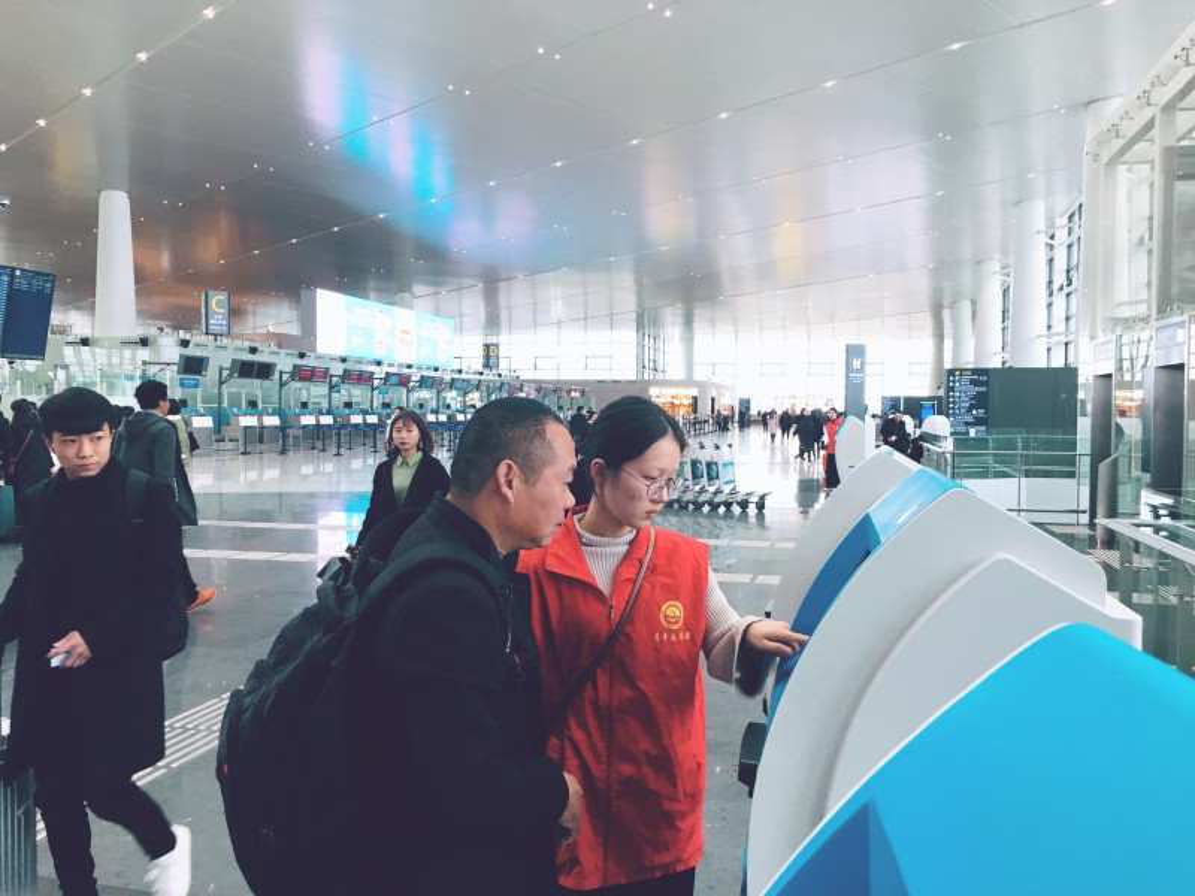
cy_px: 448
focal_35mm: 29
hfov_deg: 61.7
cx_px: 598
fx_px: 1001
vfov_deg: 48.2
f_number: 2.2
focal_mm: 4.15
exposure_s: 1/33
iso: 40
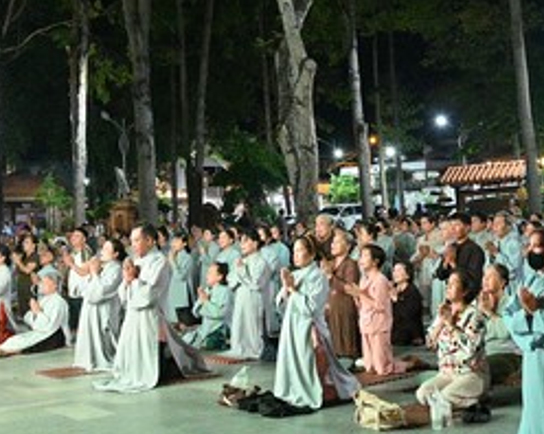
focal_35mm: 59
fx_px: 949
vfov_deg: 24.9
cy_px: 31
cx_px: 270
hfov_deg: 32.0
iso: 25600
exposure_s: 1/250
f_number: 4
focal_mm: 24
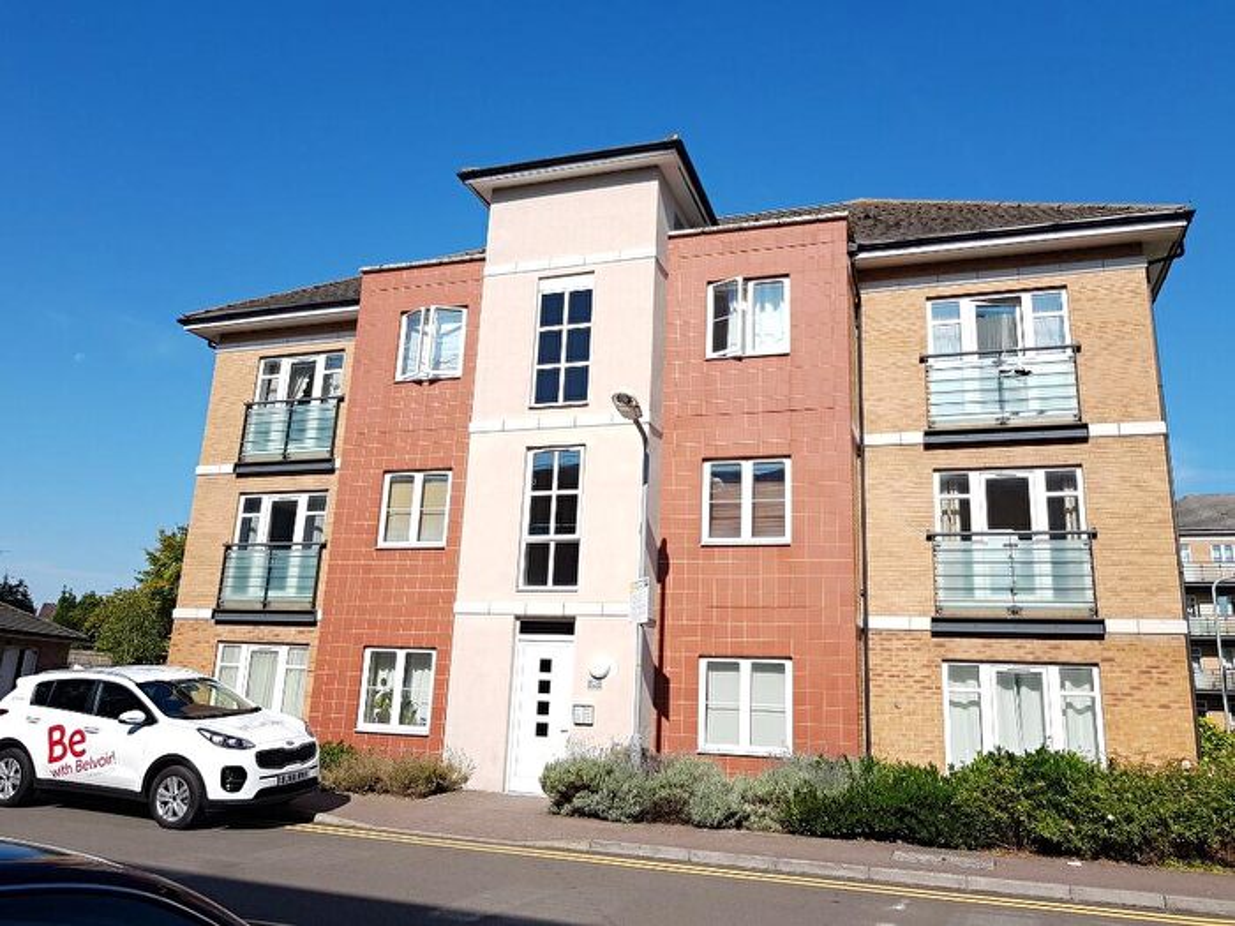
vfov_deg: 53.1
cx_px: 618
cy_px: 463
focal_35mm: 26
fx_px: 928
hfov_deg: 67.3
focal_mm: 4.2
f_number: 1.7
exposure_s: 1/2064
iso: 40
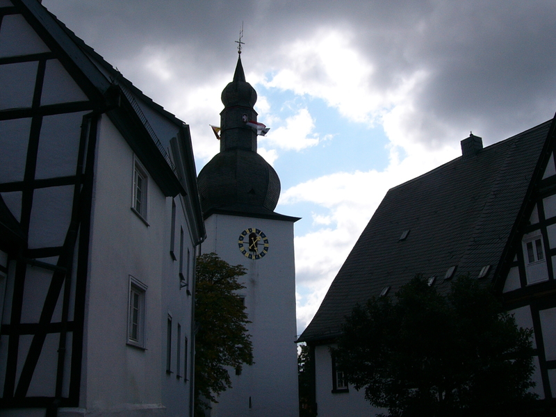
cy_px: 208
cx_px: 278
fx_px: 594
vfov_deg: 38.7
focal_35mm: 37
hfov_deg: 50.1
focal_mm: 4.8
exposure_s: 1/640
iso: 50
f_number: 5.6
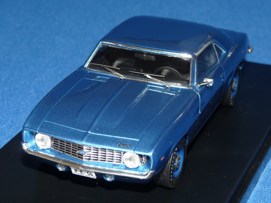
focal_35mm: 115
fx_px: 900
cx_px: 136
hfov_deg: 17.1
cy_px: 102
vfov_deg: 12.9
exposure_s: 1/30
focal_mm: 11.5
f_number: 4
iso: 100
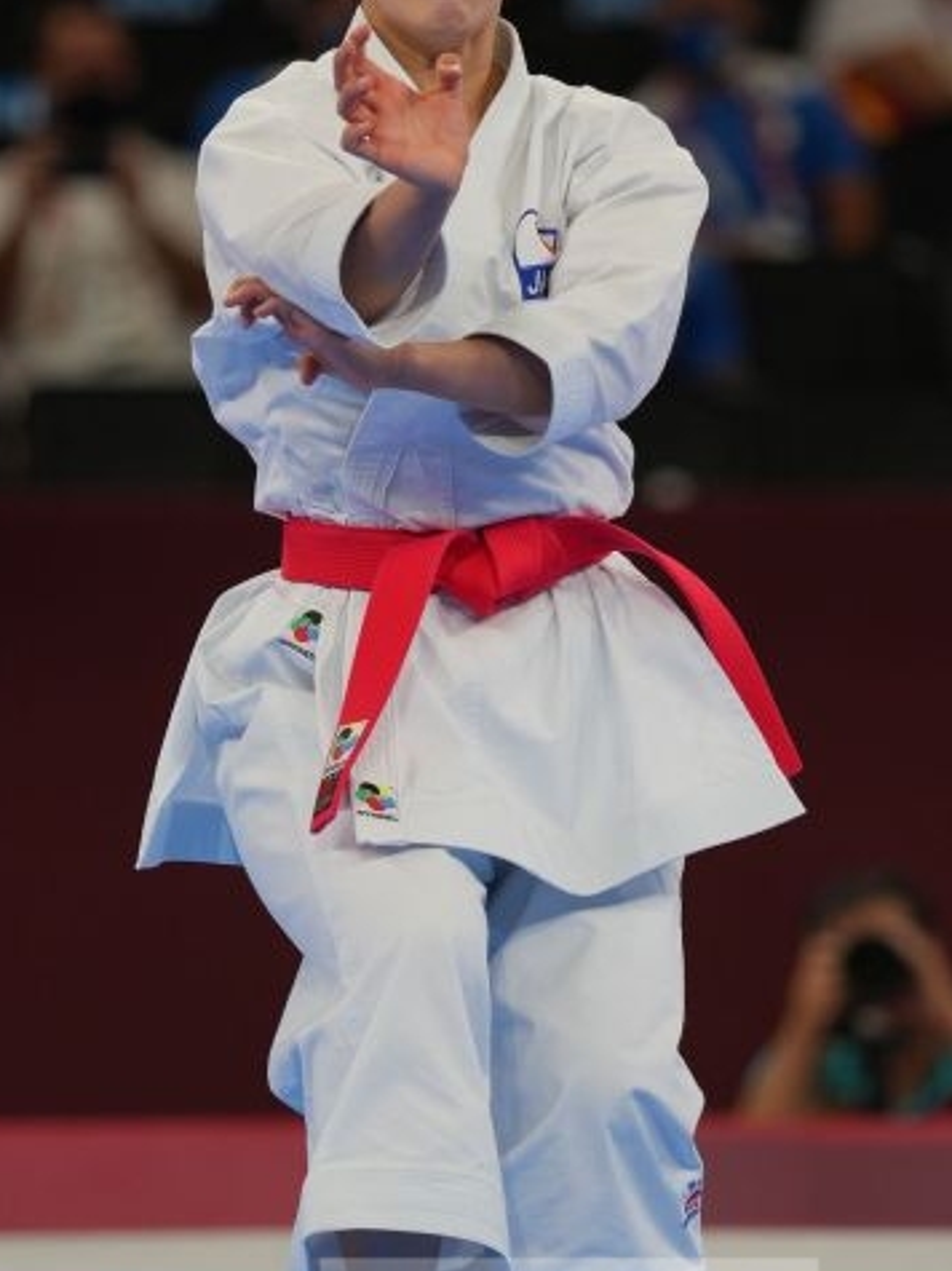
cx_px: 570
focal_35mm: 486
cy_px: 551
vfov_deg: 4.1
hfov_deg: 3.1
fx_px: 17829
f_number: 2.8
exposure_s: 1/500
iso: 200
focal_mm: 200
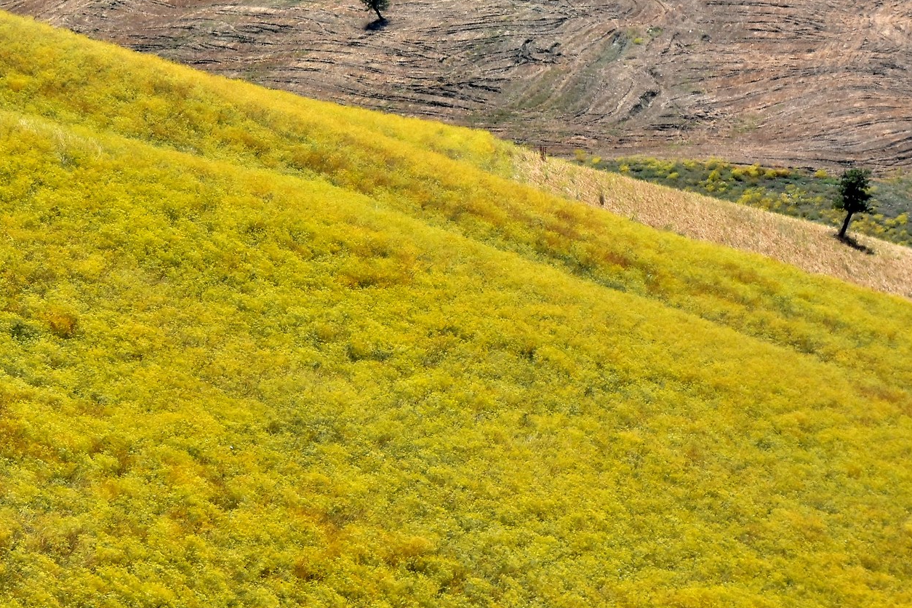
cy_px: 89
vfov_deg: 6.8
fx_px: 5092
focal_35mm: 201
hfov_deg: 10.2
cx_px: 42
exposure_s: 1/640
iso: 100
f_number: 10
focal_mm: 70
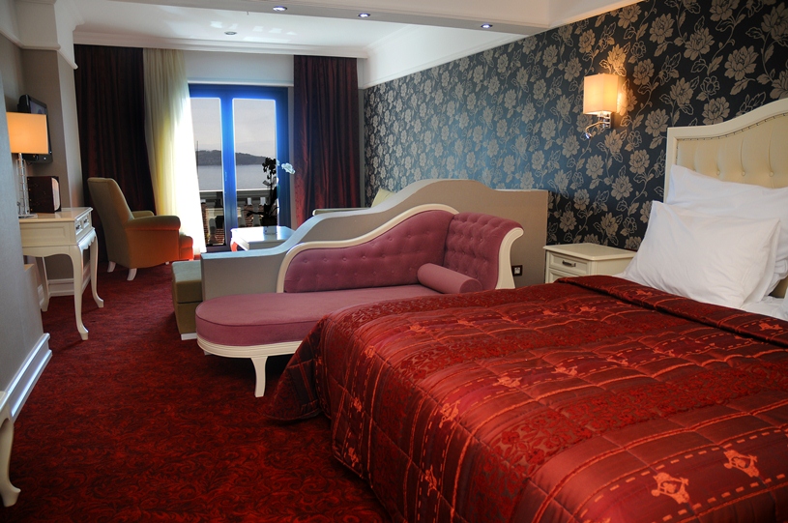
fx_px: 590
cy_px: 262
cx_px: 394
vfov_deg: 47.8
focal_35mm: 27
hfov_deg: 67.5
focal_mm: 18
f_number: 3.5
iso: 200
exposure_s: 1/25
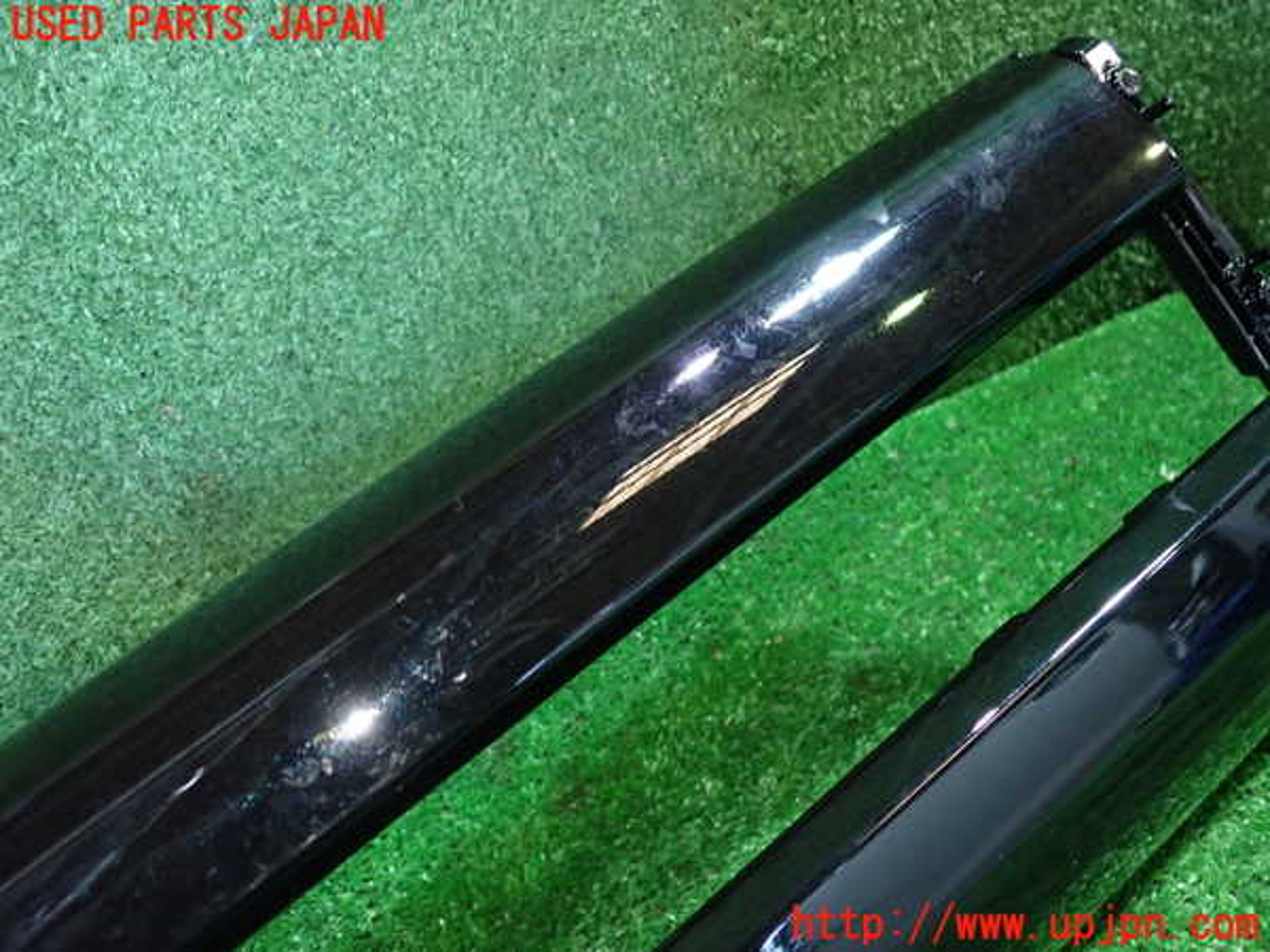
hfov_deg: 60.0
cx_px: 635
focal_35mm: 30
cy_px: 476
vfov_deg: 46.8
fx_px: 1101
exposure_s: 1/30
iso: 500
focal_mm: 5.4
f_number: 2.3
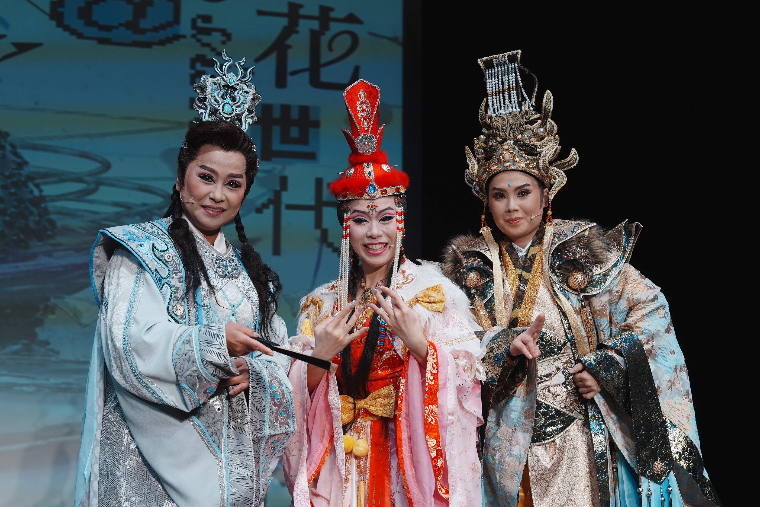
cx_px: 380
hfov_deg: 31.4
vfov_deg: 21.2
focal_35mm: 64
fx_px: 1351
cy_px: 254
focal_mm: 64
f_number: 4.5
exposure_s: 1/200
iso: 500
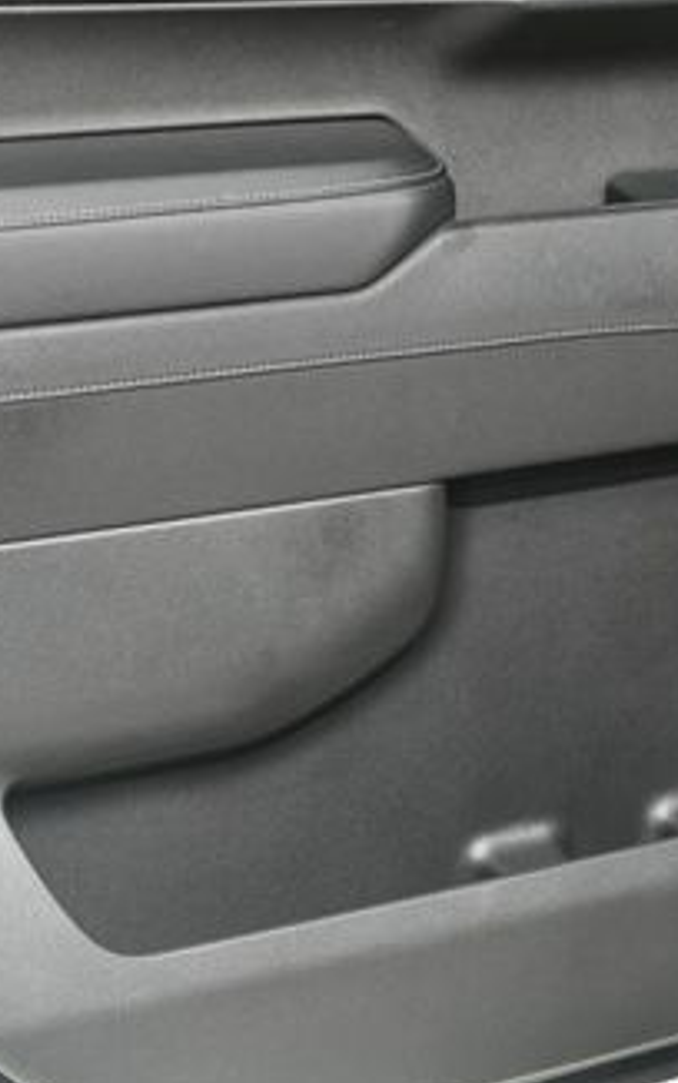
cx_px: 455
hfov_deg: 16.7
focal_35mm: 78
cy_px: 429
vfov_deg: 26.4
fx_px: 2304
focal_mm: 26
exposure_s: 1/160
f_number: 6.3
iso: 100
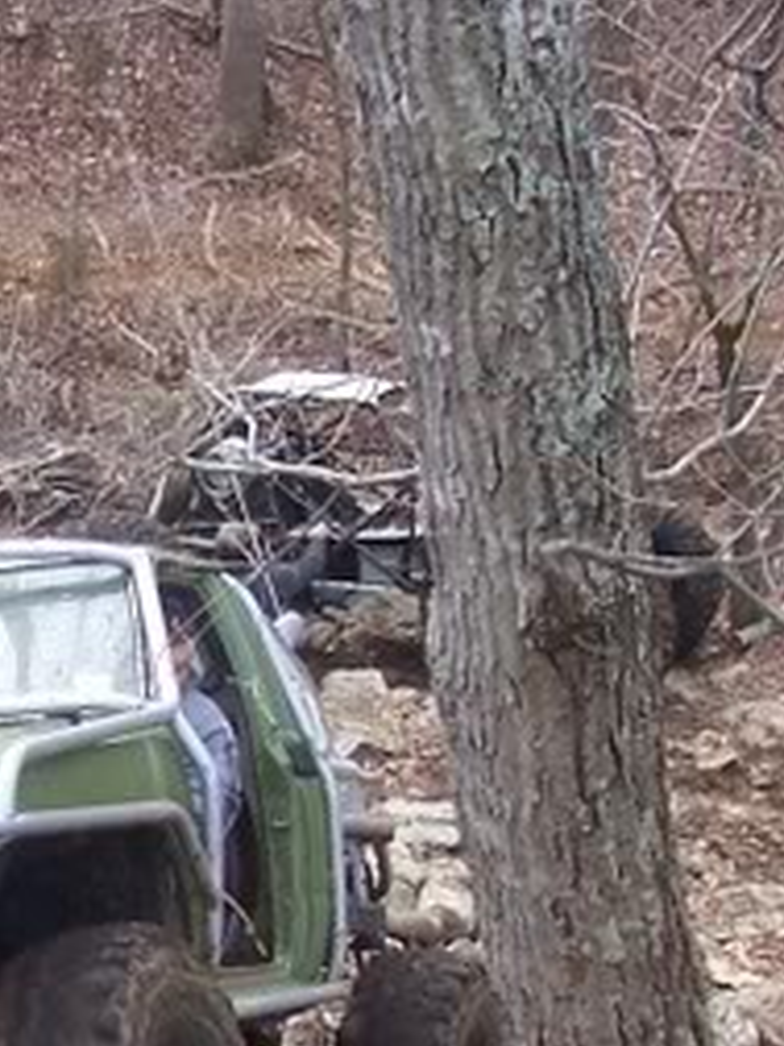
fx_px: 3261
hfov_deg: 13.3
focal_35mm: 108
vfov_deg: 18.0
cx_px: -207
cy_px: 905
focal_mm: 5.6
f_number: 5.6
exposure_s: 1/125
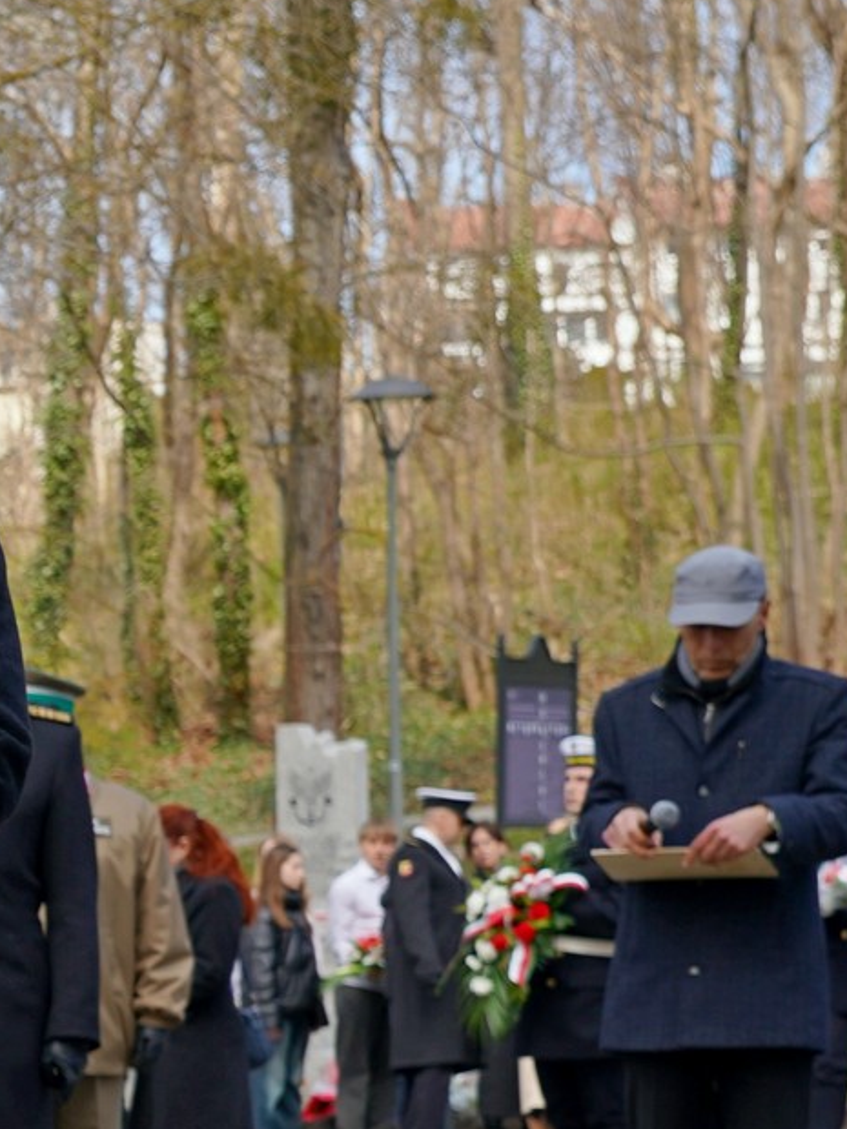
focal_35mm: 134
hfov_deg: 10.1
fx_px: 4372
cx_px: -938
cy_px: 1255
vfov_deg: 14.4
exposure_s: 1/250
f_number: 5.6
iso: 100
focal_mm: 36
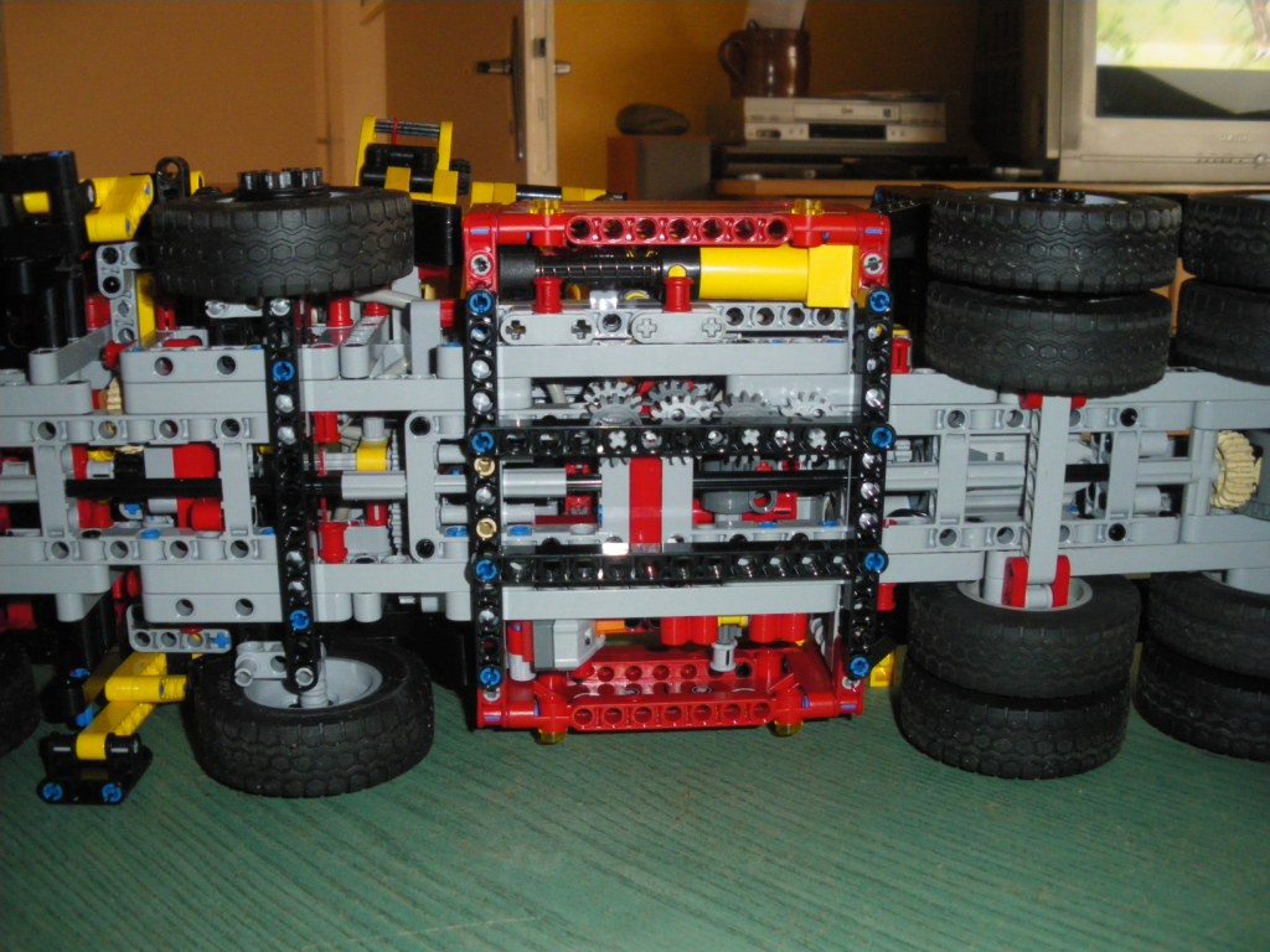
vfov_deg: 39.7
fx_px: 1321
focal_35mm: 36
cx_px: 635
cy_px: 476
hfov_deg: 51.4
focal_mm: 6.3
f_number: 3.5
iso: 400
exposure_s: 1/50
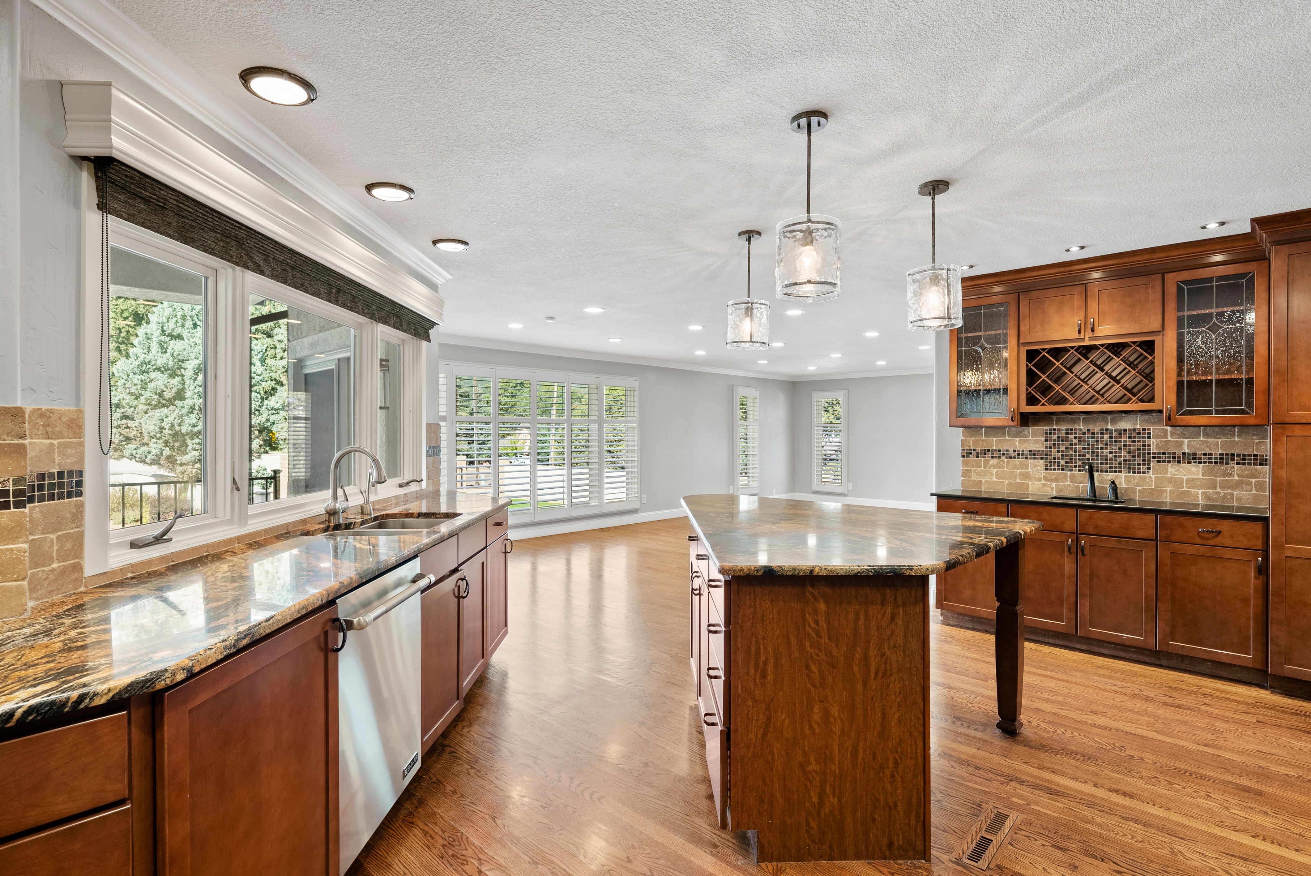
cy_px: 438
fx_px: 619
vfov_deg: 70.5
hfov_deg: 93.2
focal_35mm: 17
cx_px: 656
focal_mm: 17
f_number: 8
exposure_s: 1/10
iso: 640
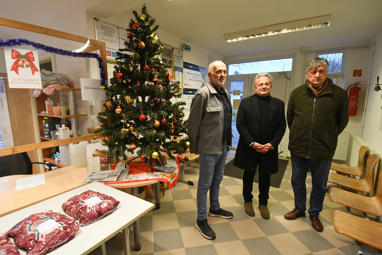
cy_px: 128
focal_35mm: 18
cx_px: 191
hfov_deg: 90.0
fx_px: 191
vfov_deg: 67.4
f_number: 6.3
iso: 5000
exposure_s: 1/160
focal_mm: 12
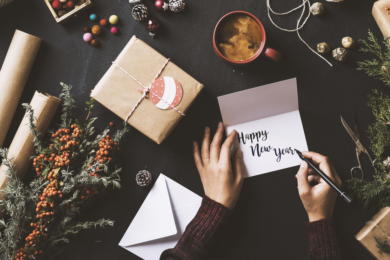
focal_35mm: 66
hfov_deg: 30.5
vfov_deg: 20.6
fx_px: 715
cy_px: 108
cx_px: 224
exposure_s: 1/6
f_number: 4.5
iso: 50
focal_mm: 55
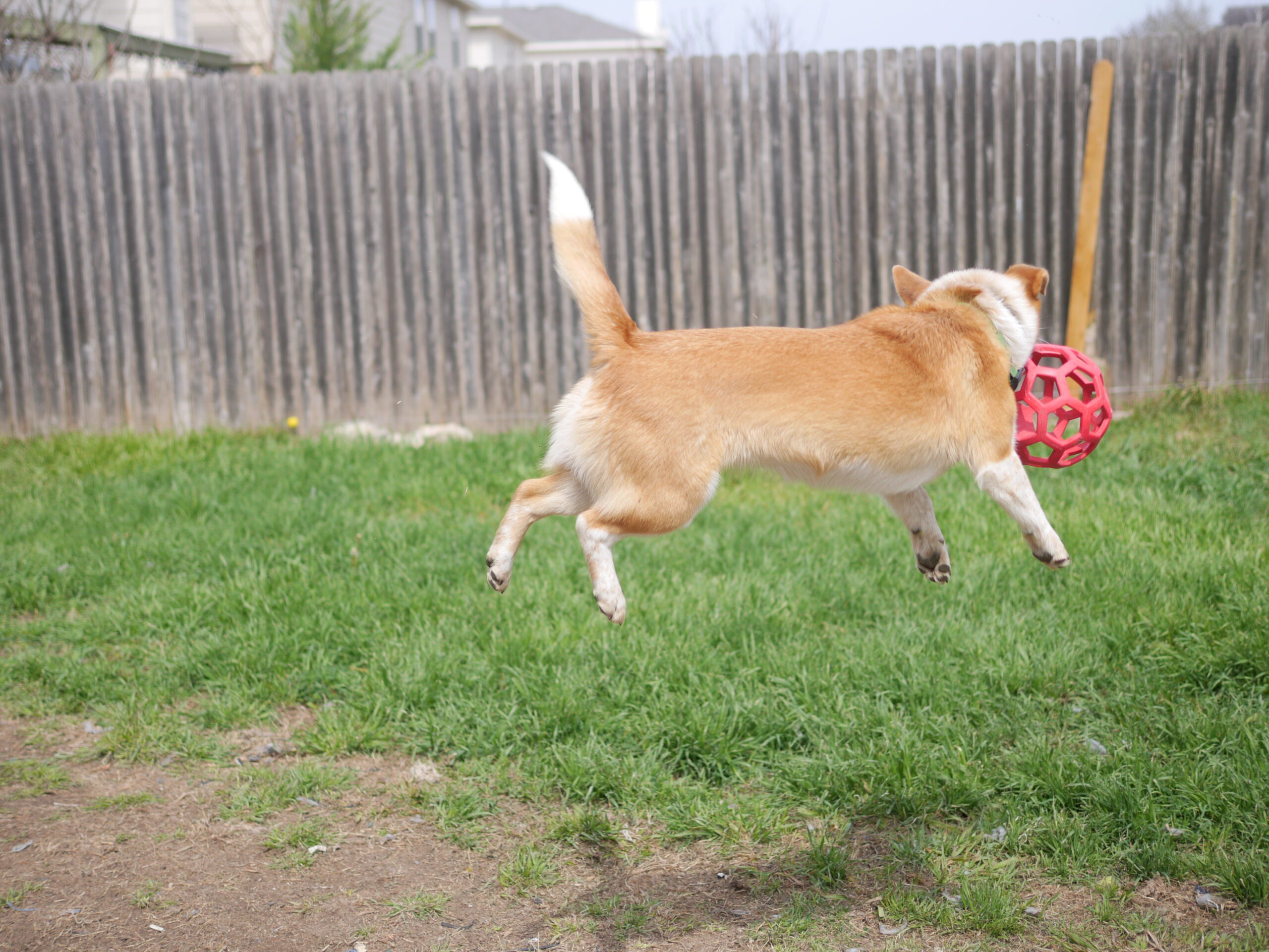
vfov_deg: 29.1
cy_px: 476
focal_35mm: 50
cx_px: 634
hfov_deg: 38.2
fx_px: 1833
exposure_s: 1/4000
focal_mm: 25
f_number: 1.8
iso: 200
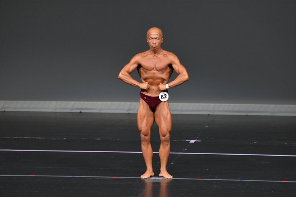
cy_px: 98
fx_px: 2835
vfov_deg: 4.0
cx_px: 148
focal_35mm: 345
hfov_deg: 6.0
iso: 4000
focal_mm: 230
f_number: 5.6
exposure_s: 1/400
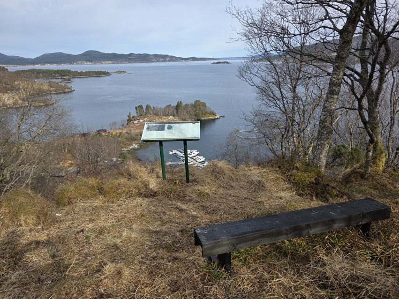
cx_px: 200
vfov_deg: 58.9
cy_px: 150
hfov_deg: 73.9
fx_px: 265
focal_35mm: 23
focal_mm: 6.3
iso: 80
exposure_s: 1/3972
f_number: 1.7
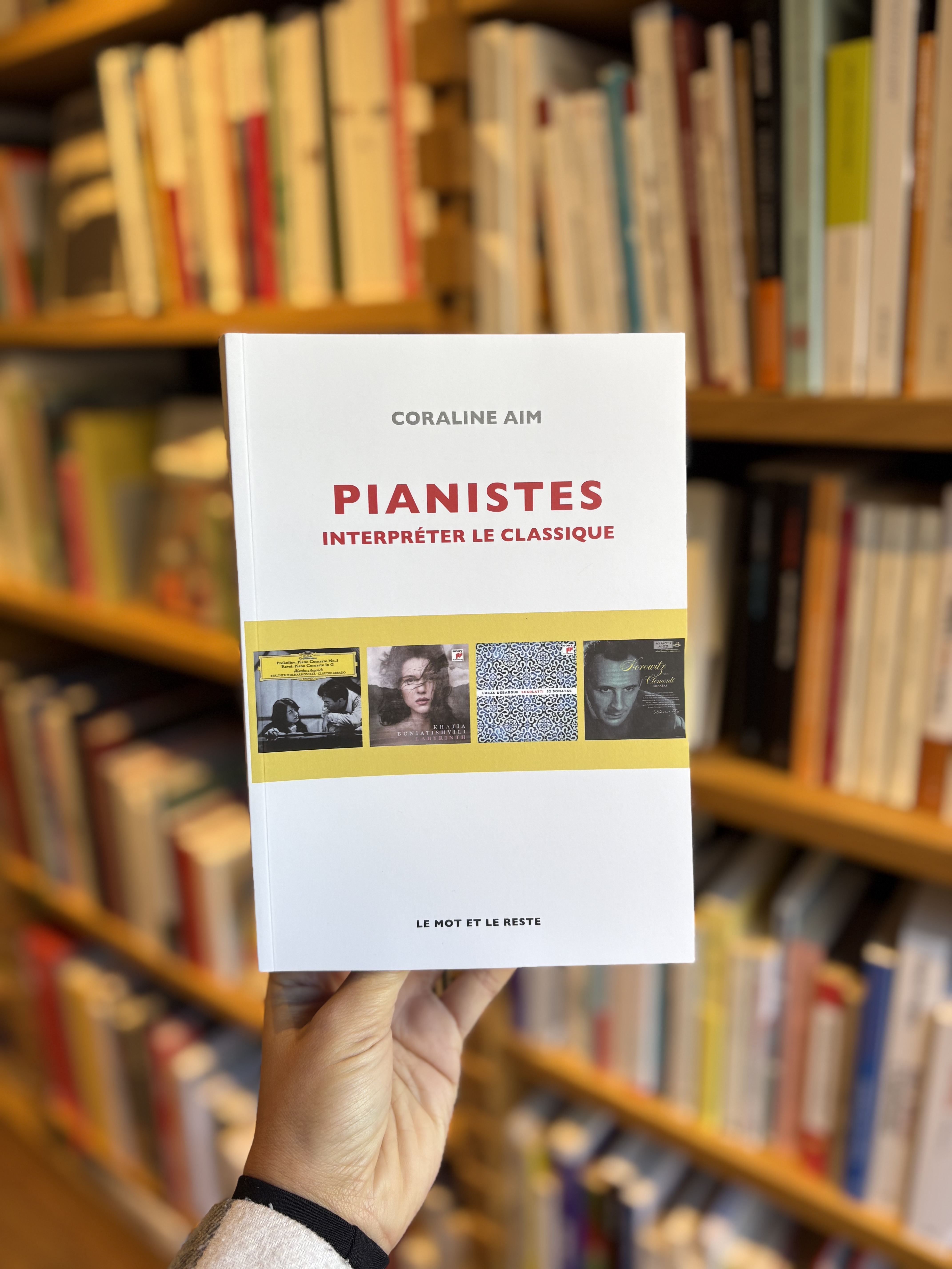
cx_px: 476
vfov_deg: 67.3
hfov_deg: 53.1
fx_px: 953
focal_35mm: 26
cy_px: 634
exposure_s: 1/121
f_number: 1.6
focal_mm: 5.96
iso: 50
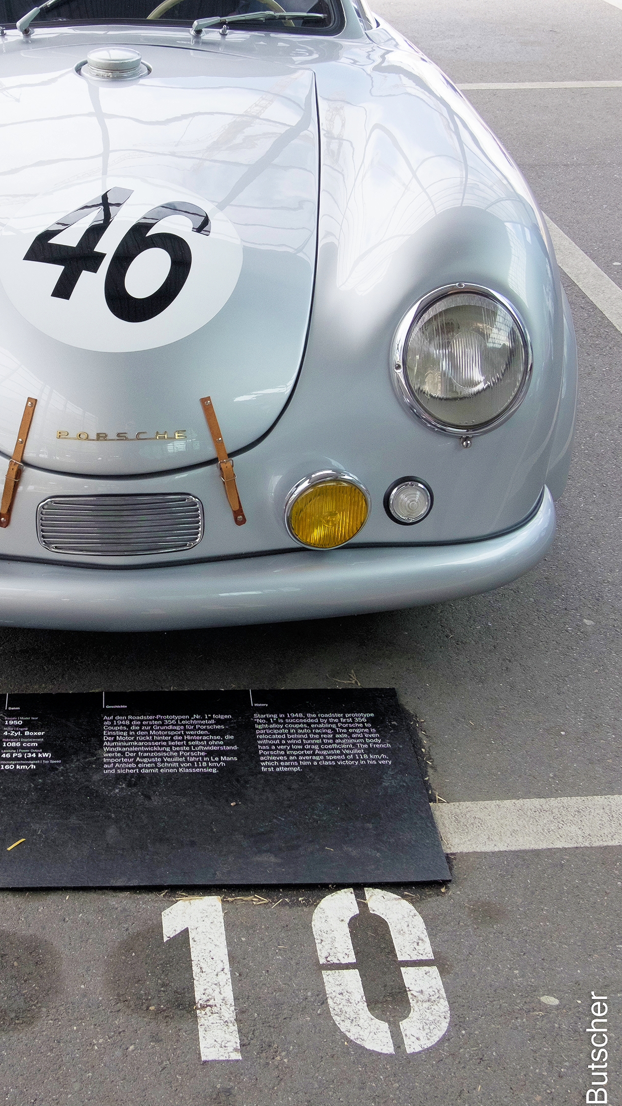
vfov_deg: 42.0
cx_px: 120
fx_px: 1437
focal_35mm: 49
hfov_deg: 24.0
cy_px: 496
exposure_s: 1/180
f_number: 8
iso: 1000
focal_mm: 22.4
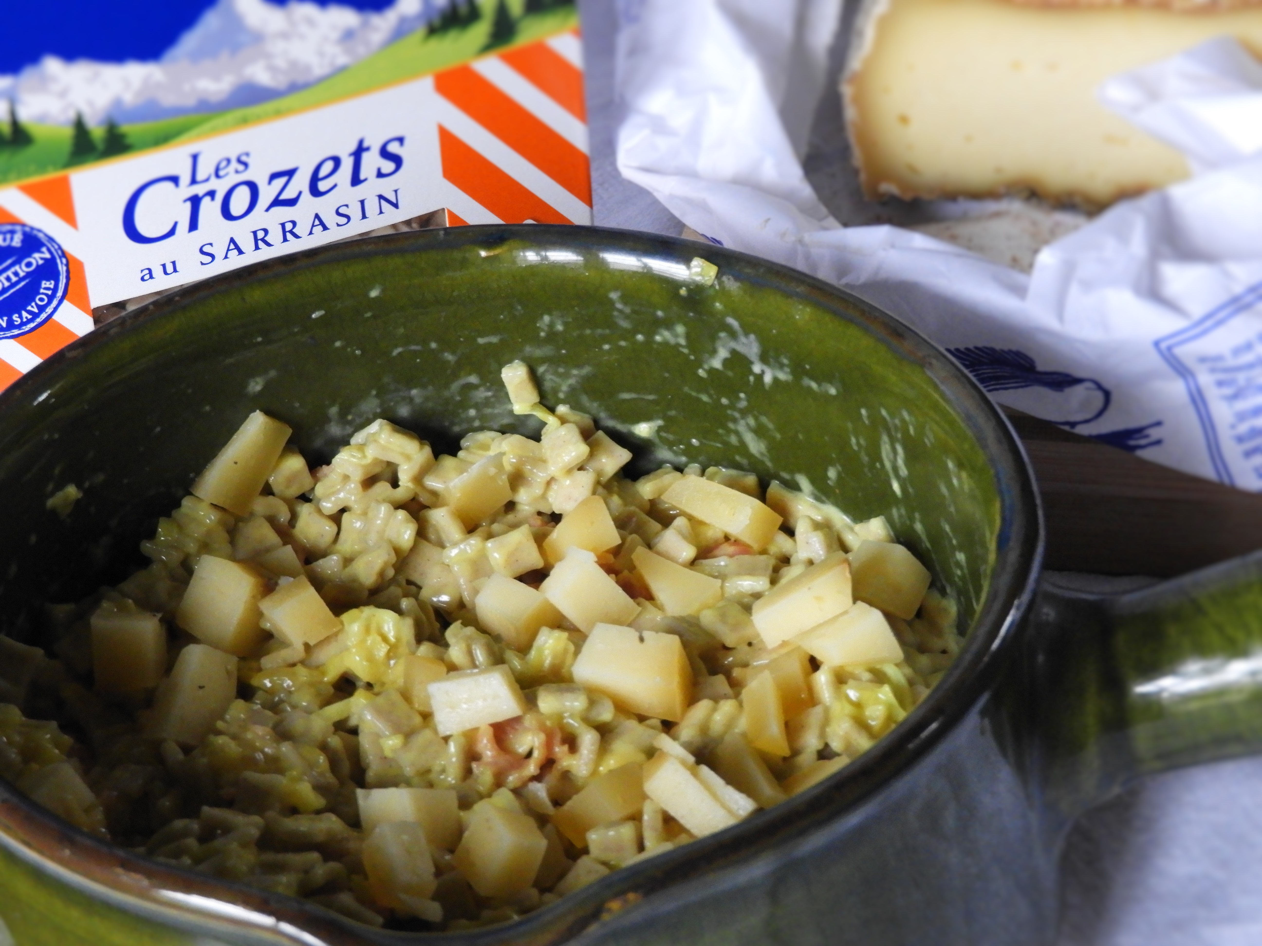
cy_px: 473
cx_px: 631
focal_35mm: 115
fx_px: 4193
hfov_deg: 17.1
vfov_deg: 12.9
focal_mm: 20.6
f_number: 5
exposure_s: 1/8
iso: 800
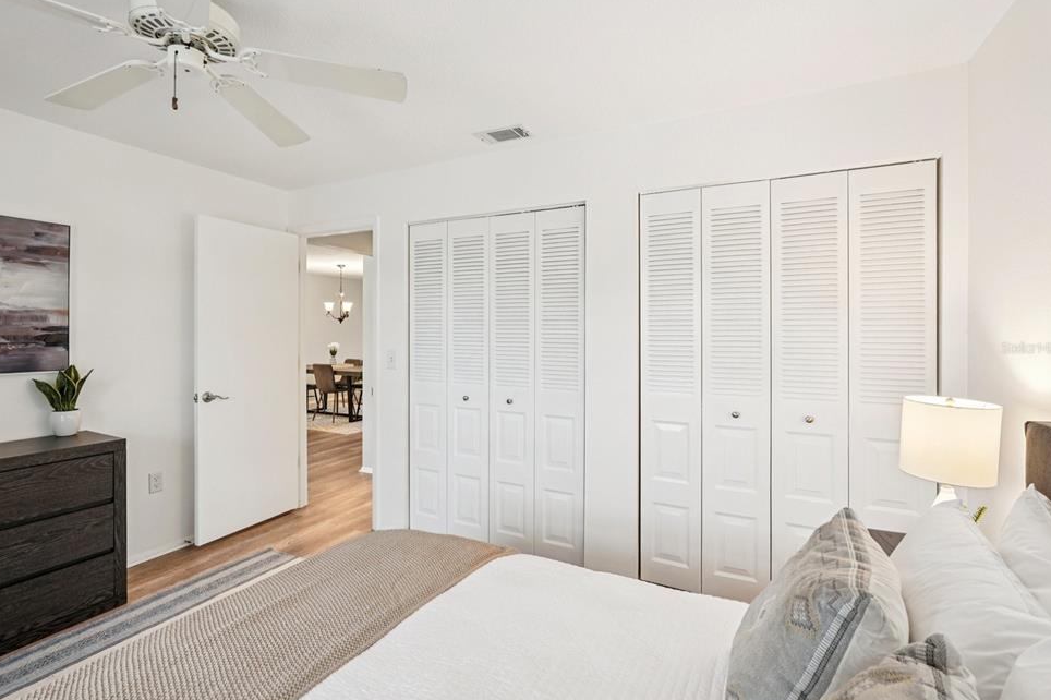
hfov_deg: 93.3
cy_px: 348
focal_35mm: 17
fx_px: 496
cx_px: 506
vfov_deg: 70.4
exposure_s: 1/10
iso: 400
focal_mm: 16
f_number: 8
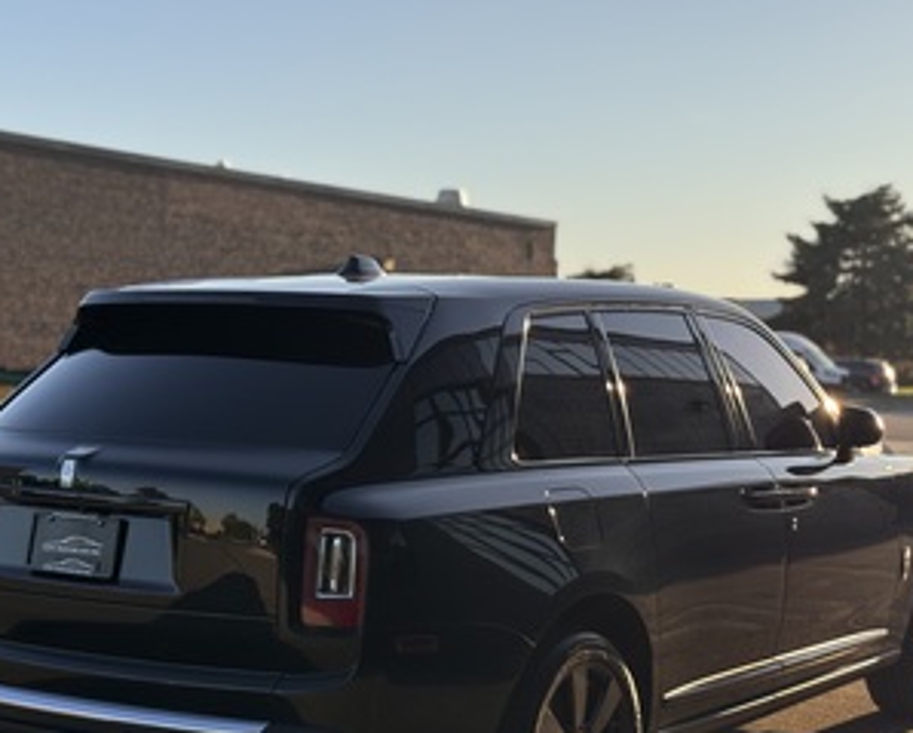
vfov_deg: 23.1
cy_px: 440
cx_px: 469
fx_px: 1785
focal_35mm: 66
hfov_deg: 28.7
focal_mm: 6.76
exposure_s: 1/1560
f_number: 1.78
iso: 64
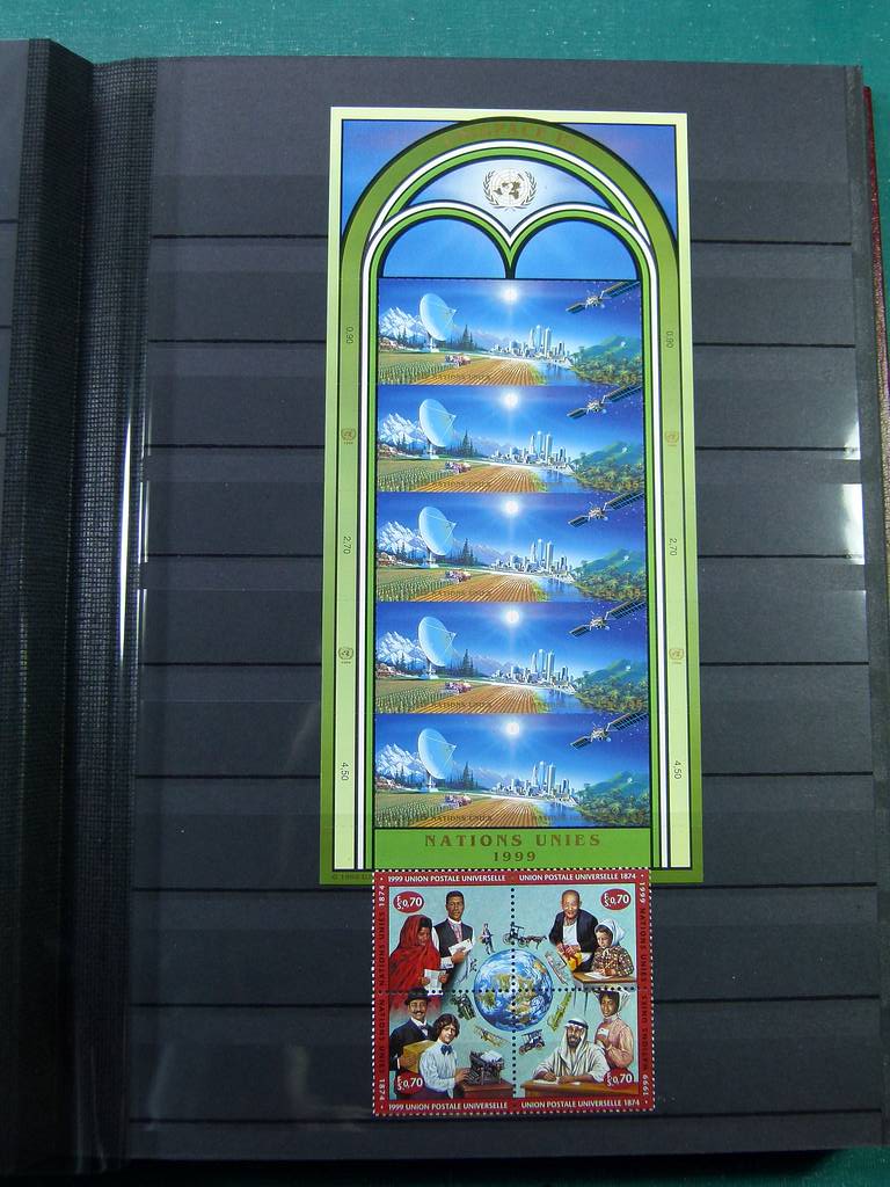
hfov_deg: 42.9
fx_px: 1131
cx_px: 445
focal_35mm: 33
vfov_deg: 55.4
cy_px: 594
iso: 125
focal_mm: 5.9
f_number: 3
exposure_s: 1/60
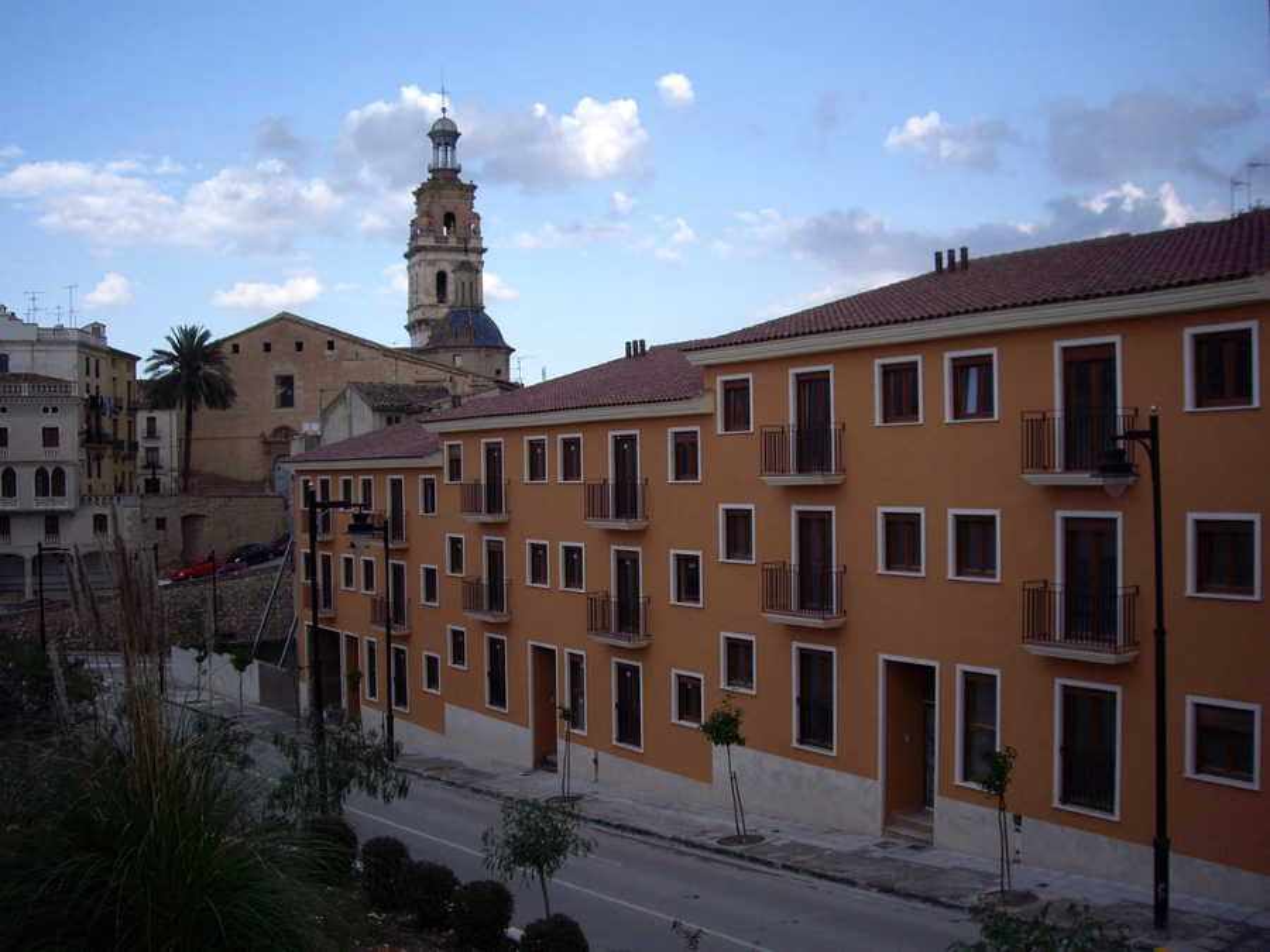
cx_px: 635
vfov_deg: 37.7
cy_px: 476
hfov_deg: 49.0
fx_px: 1394
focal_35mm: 38
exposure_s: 1/250
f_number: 4.3
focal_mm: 6.2
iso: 64
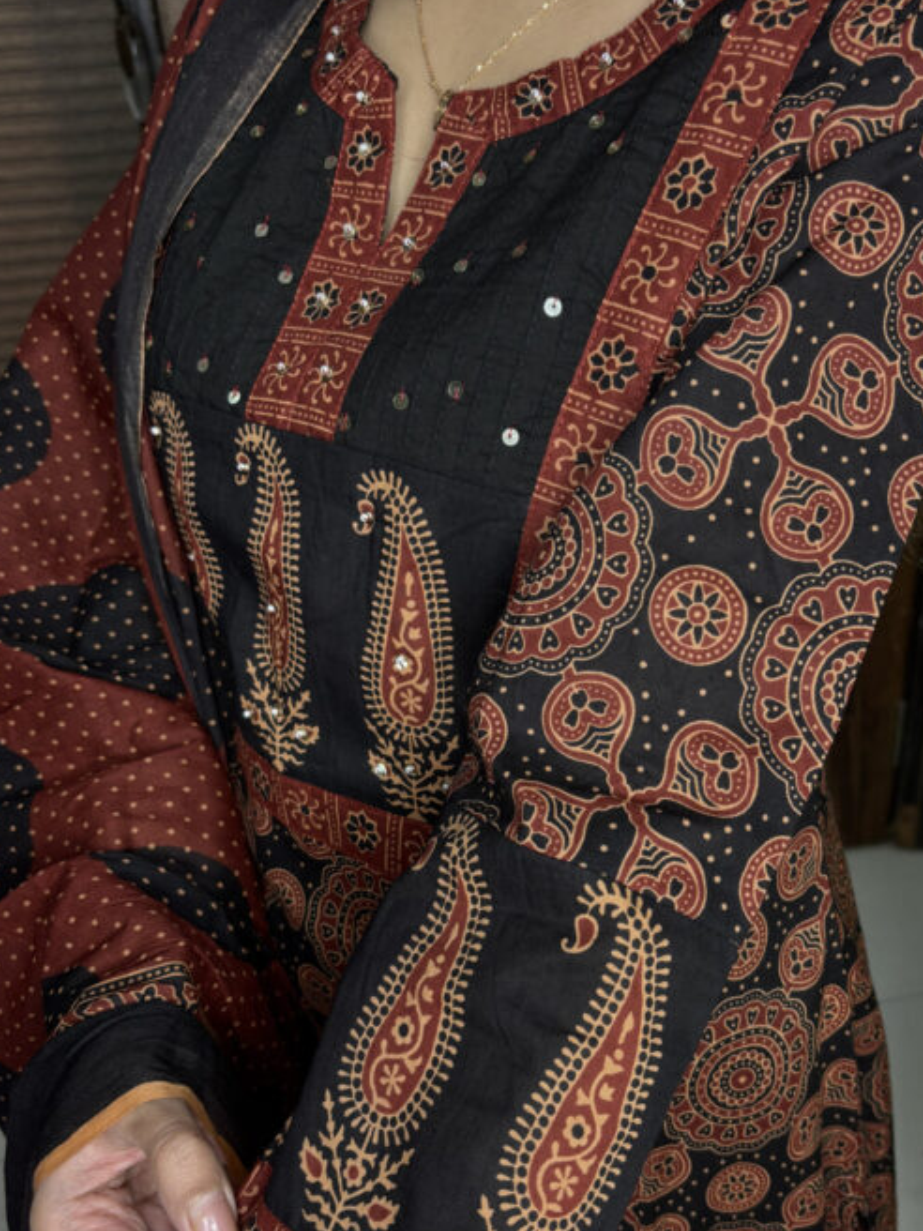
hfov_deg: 38.5
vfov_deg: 49.9
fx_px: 1315
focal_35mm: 37
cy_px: 716
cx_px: 568
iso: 80
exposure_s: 1/50
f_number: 1.6
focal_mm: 5.96
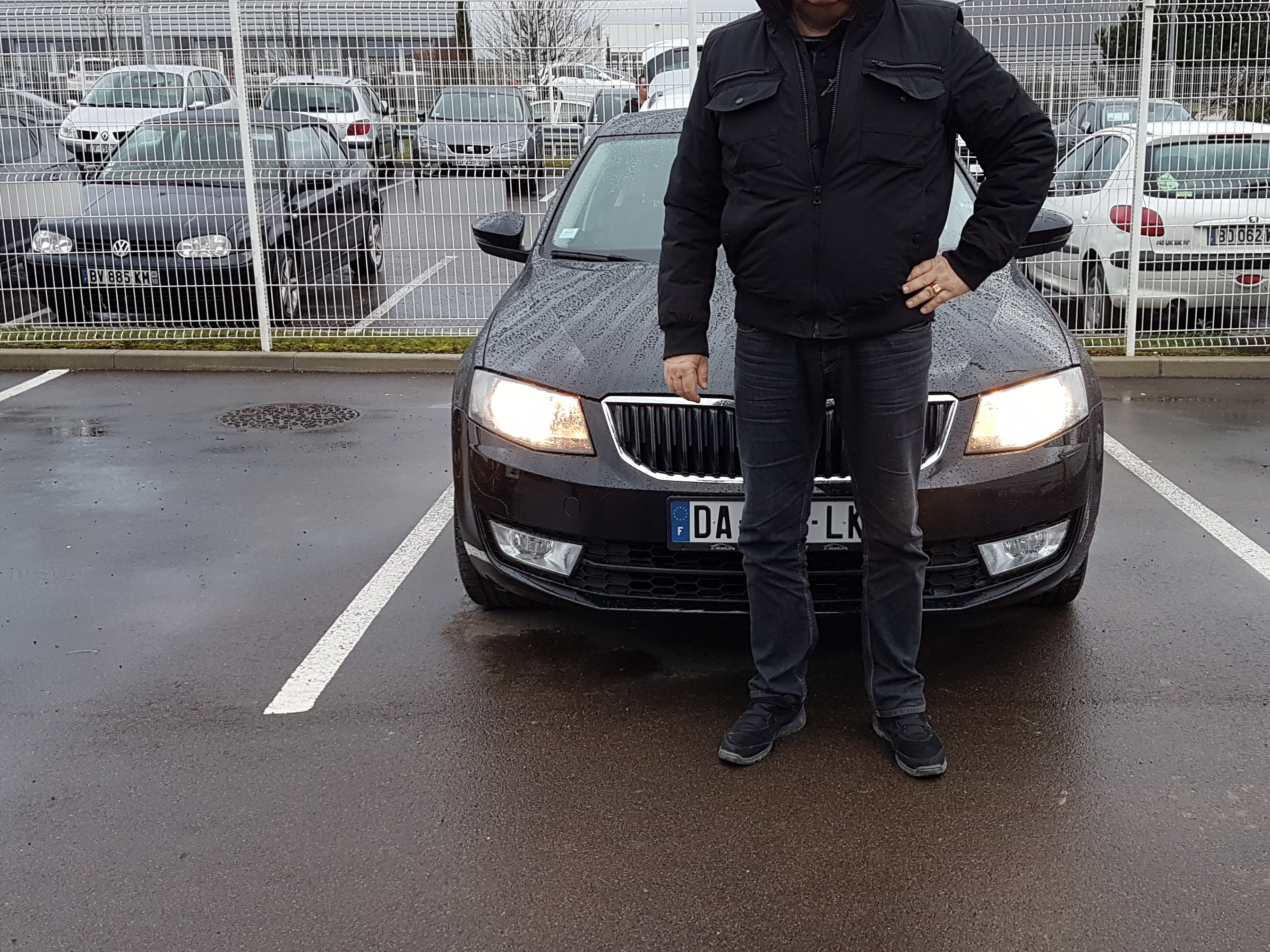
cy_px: 459
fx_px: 1431
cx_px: 740
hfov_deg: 47.7
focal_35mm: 39
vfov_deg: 36.8
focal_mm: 4.2
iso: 64
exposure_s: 1/100
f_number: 1.7
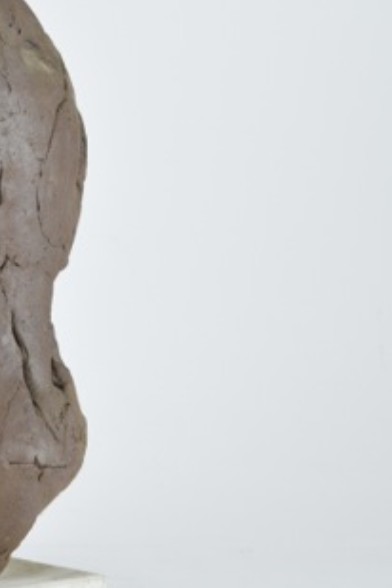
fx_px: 1829
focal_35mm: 112
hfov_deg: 11.9
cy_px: 279
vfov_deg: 18.3
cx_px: -95
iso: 800
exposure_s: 1/125
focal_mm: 36
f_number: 6.3
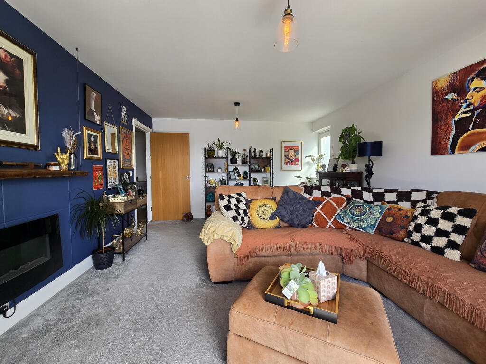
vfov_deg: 89.9
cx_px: 243
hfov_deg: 106.2
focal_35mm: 13
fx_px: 183
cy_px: 182
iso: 50
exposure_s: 1/102
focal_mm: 2.2
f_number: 2.2
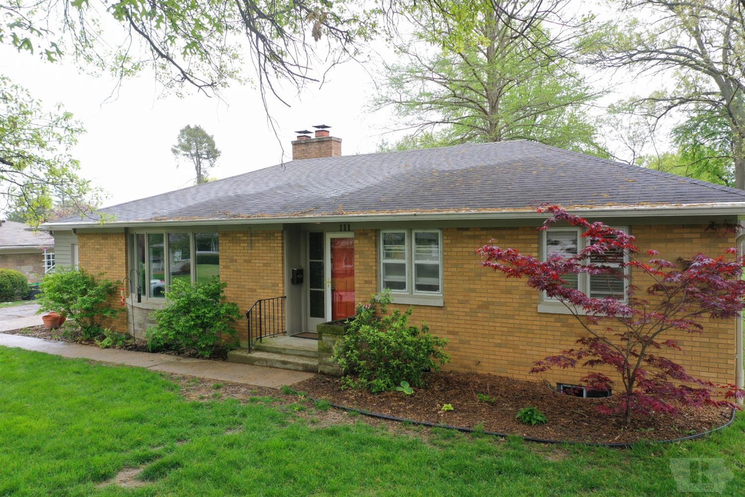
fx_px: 579
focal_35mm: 28
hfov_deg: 65.5
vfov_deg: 46.4
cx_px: 372
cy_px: 248
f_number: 4
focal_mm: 10.26
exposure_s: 1/100
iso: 100
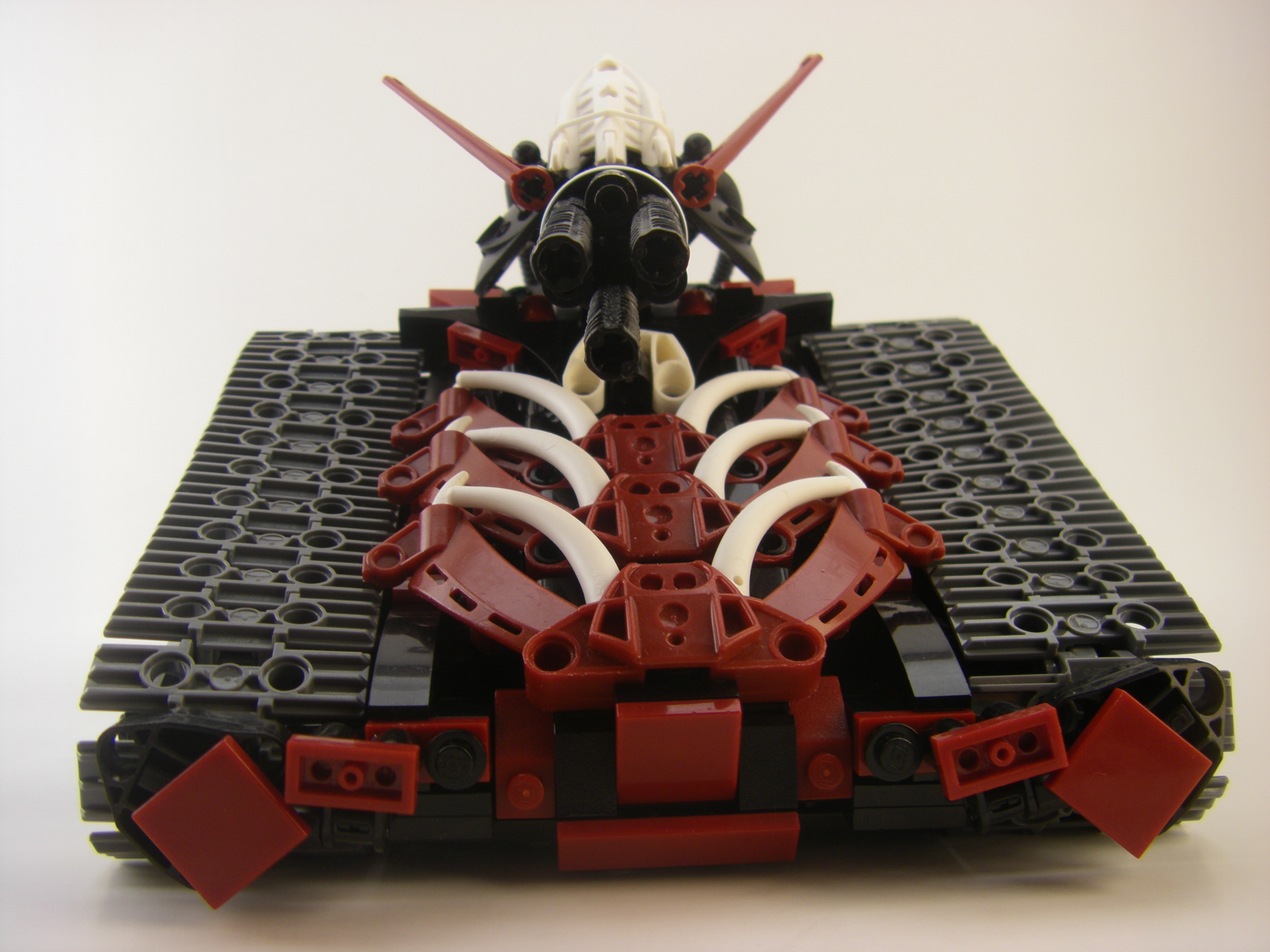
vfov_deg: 37.7
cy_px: 476
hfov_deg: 49.0
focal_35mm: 38
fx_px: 1394
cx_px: 635
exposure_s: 1/80
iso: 64
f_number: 3.5
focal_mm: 6.3
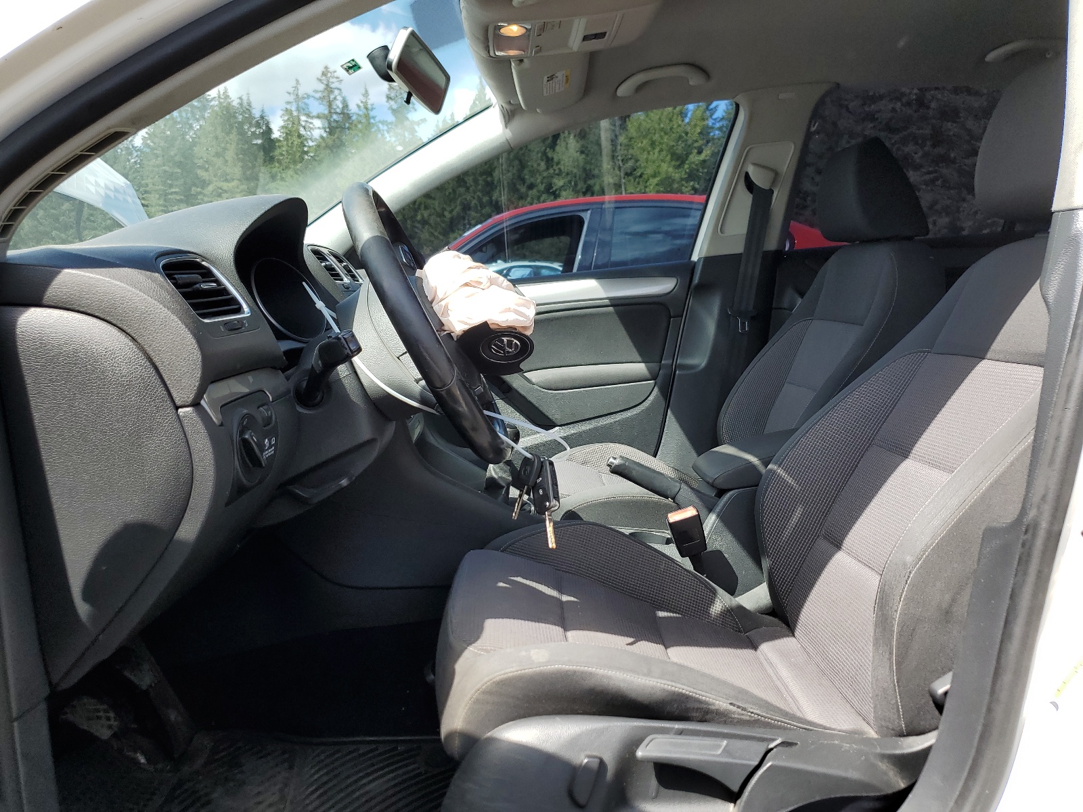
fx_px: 813
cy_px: 406
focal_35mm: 26
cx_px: 542
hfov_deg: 67.3
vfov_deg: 53.1
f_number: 1.5
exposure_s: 1/909
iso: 50
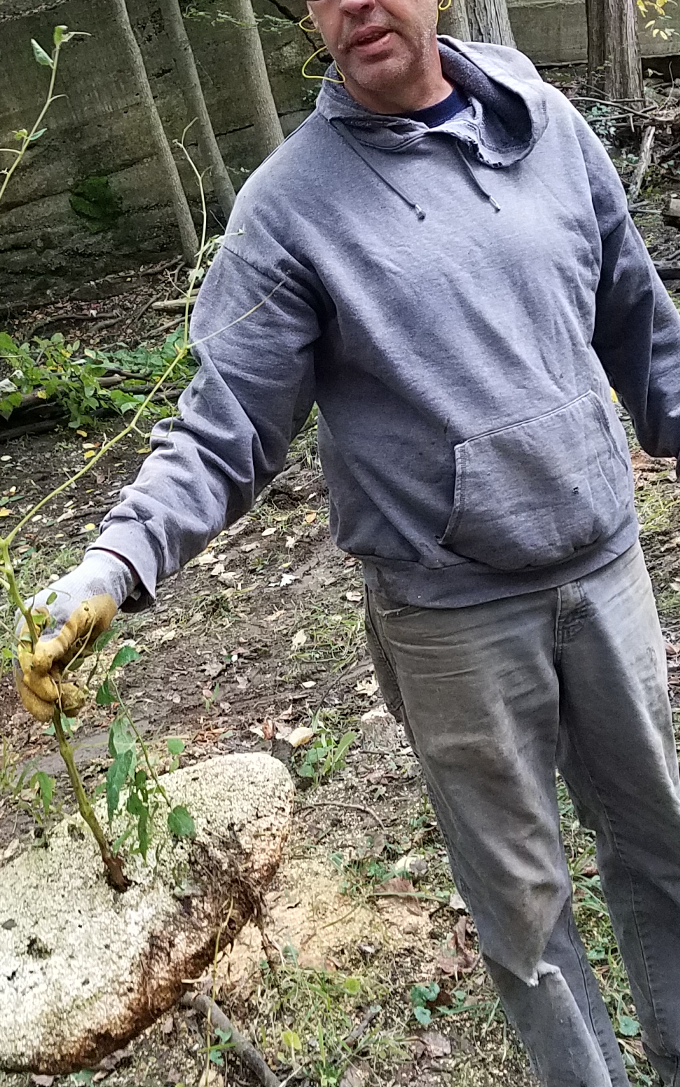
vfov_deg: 39.5
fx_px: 1512
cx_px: 267
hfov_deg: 25.3
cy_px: 506
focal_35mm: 51
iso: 125
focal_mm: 4.2
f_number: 1.7
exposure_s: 1/60
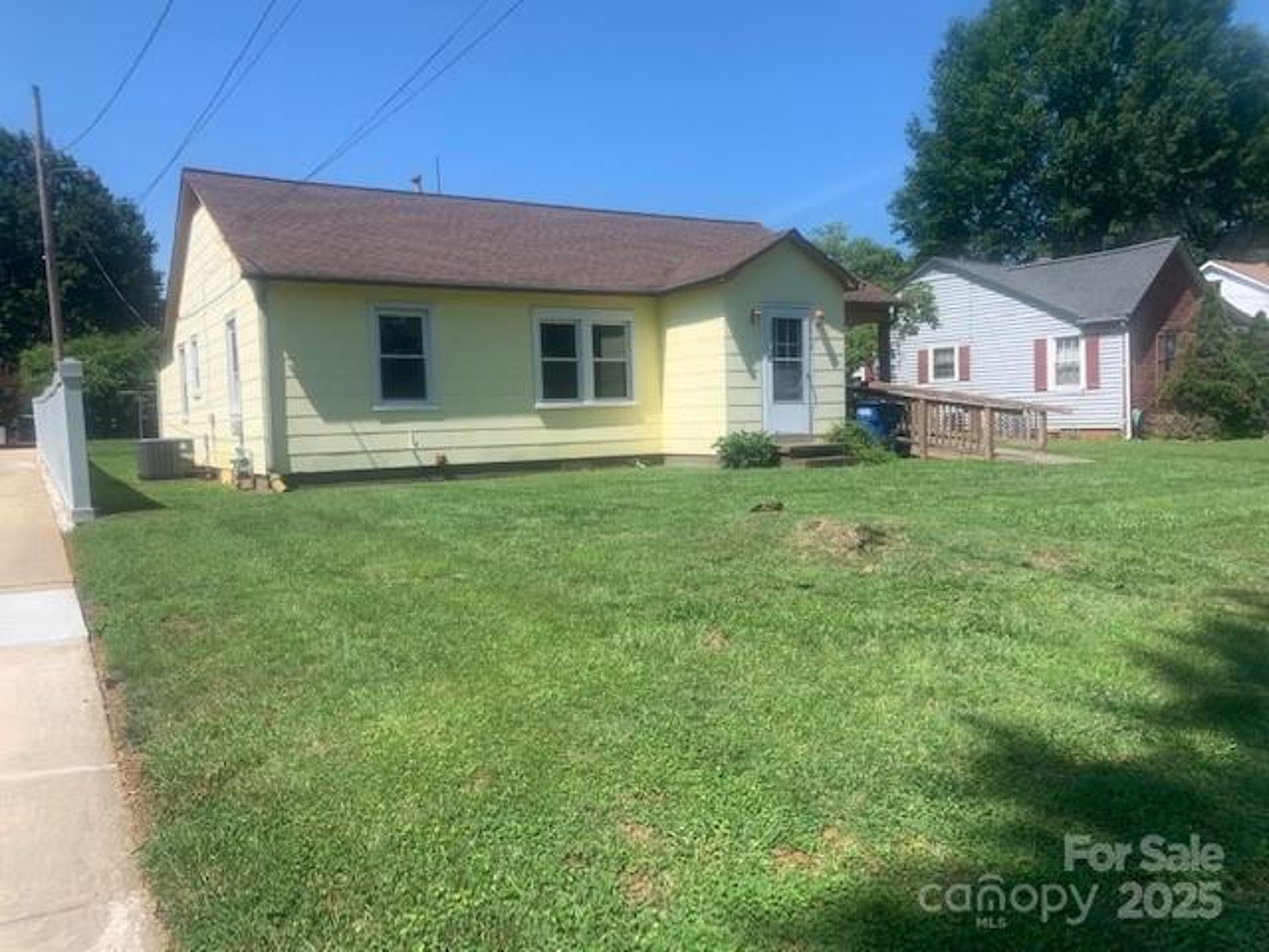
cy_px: 476
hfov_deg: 67.3
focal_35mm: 26
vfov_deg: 53.1
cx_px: 634
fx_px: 953
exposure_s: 1/1880
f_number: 1.8
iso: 25
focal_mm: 4.25
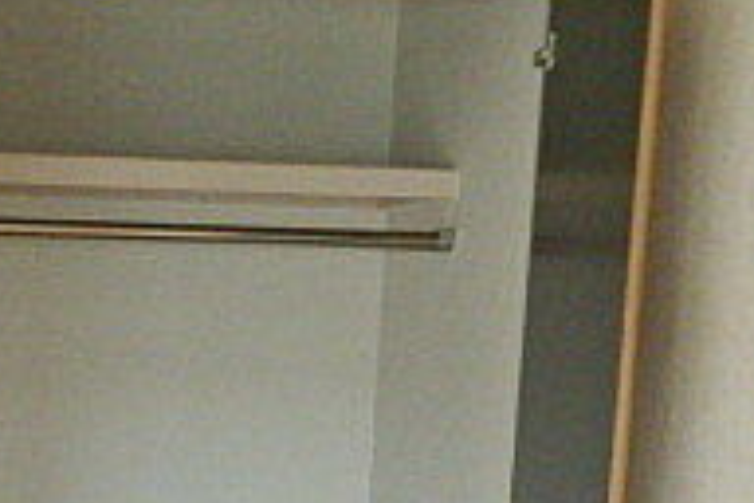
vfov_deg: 15.4
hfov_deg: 24.0
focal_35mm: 83
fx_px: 1738
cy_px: 703
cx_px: 126
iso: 200
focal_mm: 4.3
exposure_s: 1/30
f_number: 2.8
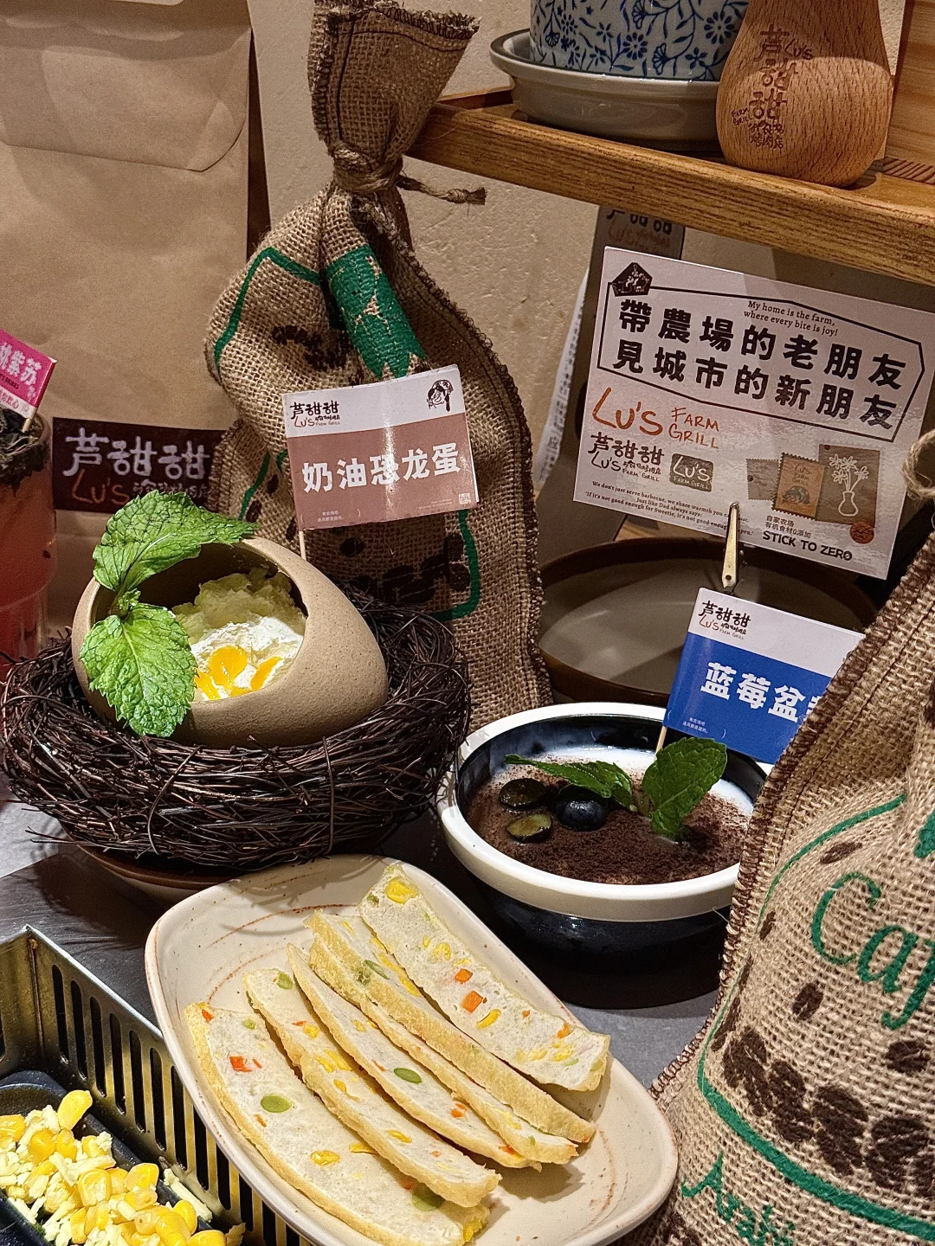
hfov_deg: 30.3
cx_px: 468
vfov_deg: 39.7
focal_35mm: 48
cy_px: 623
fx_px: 1729
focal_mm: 6.76
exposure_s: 1/100
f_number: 1.78
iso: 64
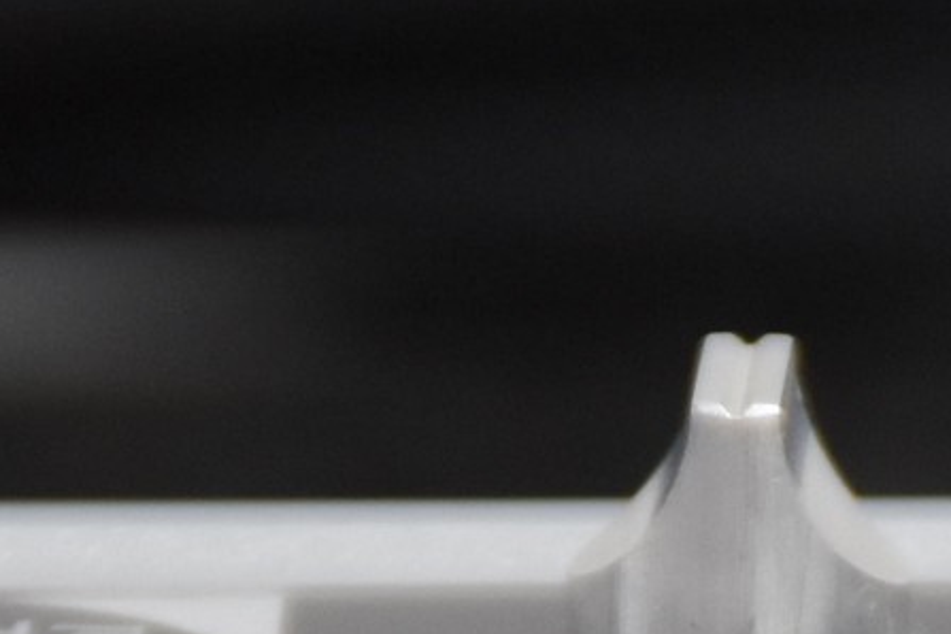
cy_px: 1329
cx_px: 768
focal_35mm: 1122
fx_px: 29637
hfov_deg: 1.8
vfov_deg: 1.2
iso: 800
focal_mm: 140
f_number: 5.6
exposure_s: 1/125
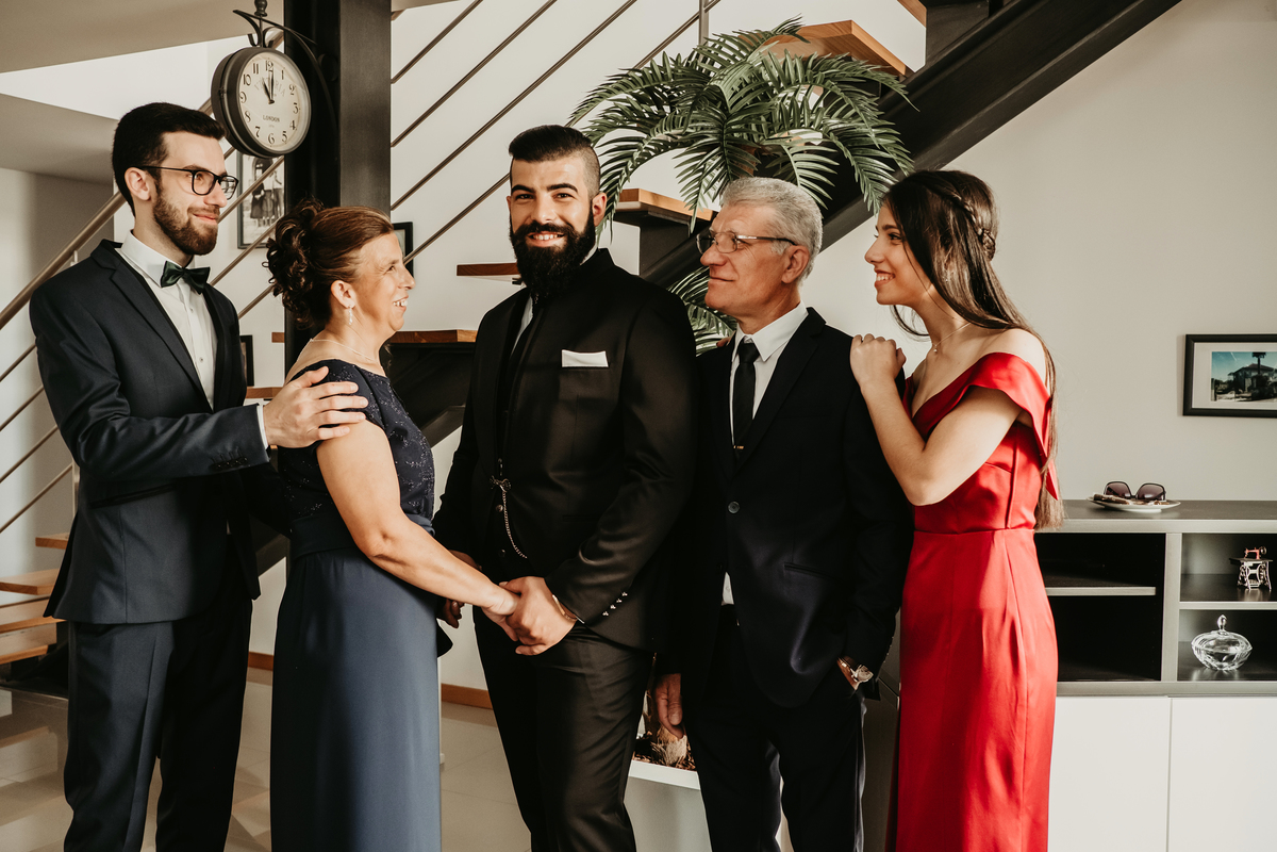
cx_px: 638
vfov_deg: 37.9
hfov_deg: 54.4
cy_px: 426
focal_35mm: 35
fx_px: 1241
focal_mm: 23
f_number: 3.6
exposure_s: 1/80
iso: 800
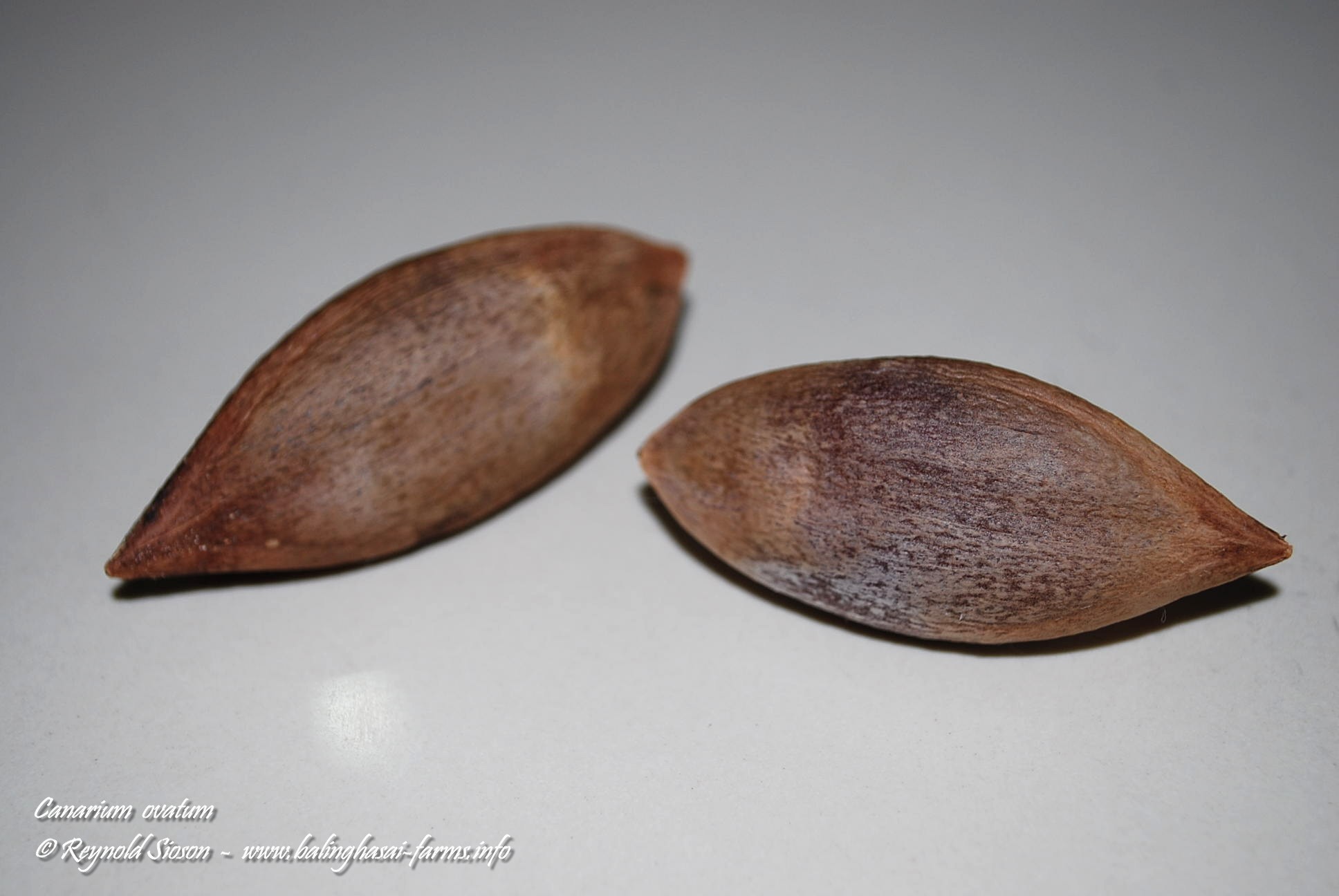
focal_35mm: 54
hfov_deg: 36.8
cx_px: 670
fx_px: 2011
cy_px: 448
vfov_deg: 25.1
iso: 200
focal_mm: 36
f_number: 5.3
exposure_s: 1/60
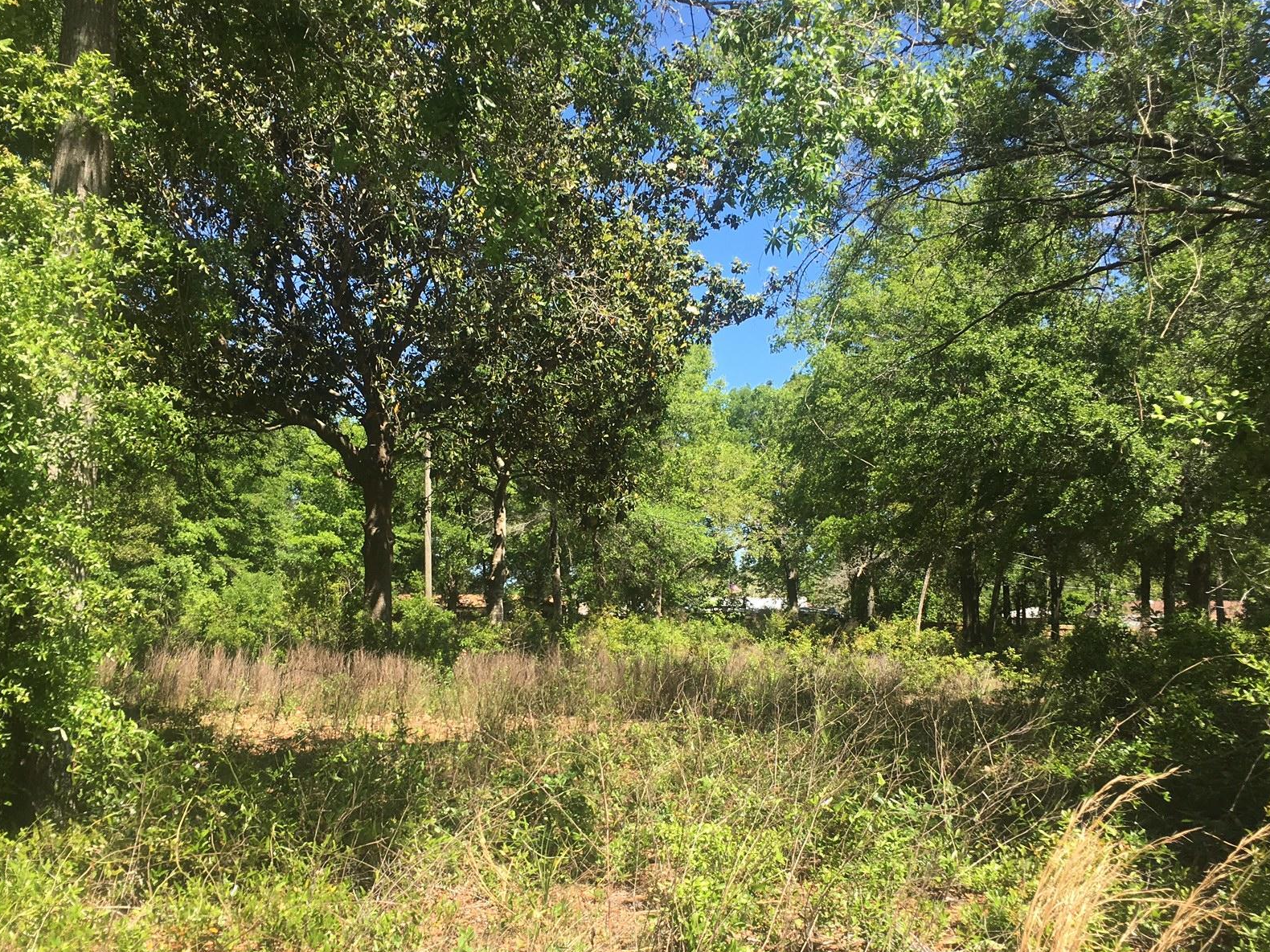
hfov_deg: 50.0
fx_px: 1357
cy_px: 591
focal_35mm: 37
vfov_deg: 38.4
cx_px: 558
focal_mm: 4.15
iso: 25
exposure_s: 1/578
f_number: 2.2
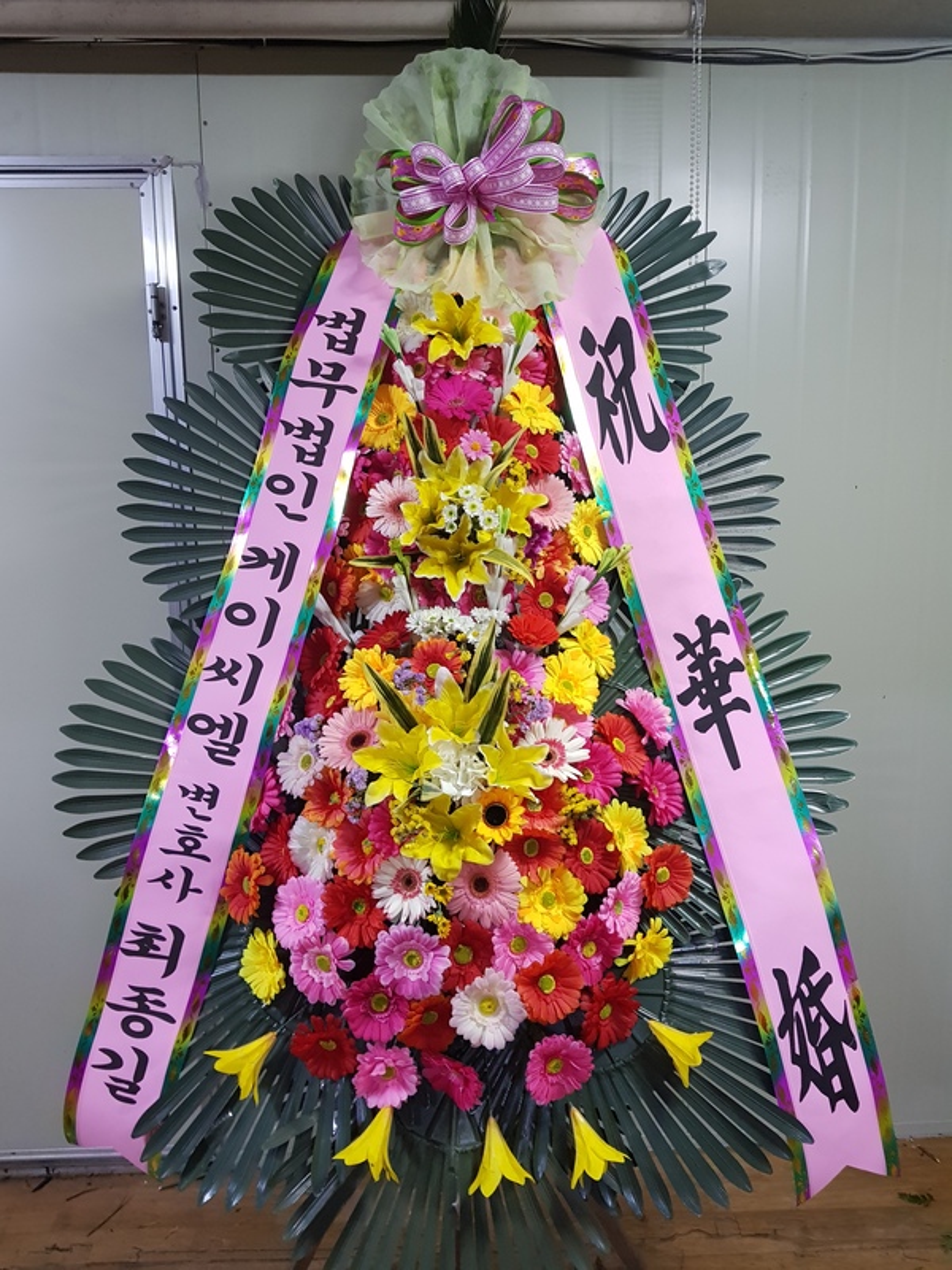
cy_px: 635
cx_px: 476
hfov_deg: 53.1
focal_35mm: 26
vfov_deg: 67.3
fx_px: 953
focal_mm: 4.3
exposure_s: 1/30
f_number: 1.7
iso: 200
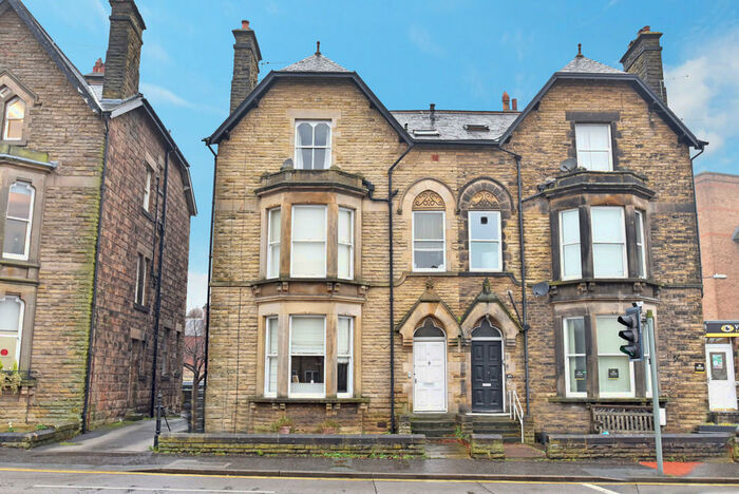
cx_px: 370
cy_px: 247
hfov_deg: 54.4
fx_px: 719
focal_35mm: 35
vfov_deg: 37.9
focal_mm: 35
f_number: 8
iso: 800
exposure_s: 1/80
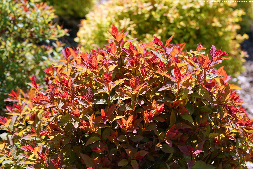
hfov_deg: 23.9
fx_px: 597
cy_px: 84
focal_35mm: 85
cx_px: 126
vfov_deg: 16.1
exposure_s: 1/125
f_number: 5
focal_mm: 85
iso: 100
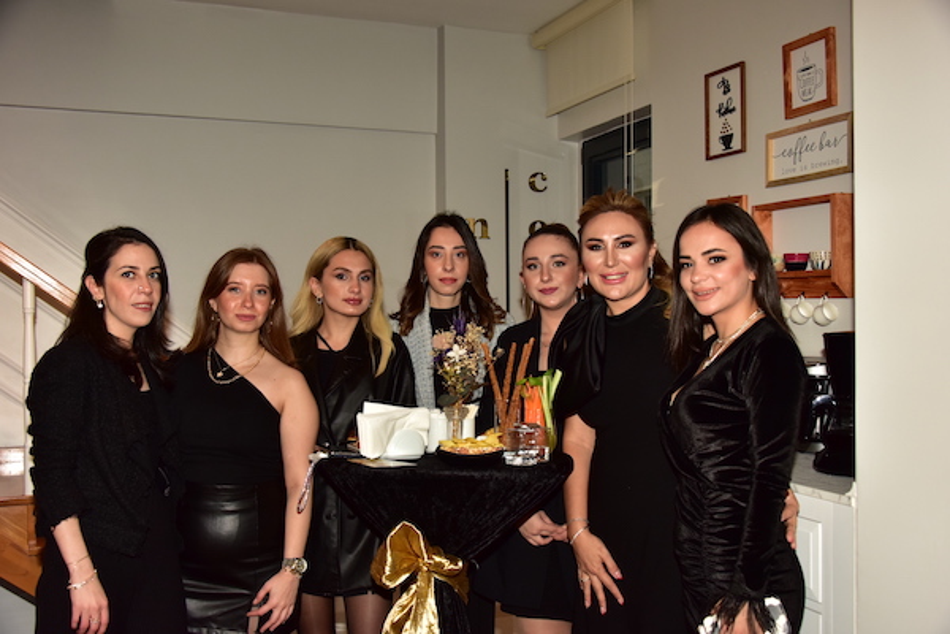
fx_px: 1055
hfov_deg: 48.5
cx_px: 475
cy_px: 317
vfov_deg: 33.4
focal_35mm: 40
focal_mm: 40
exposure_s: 1/200
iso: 640
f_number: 5.6
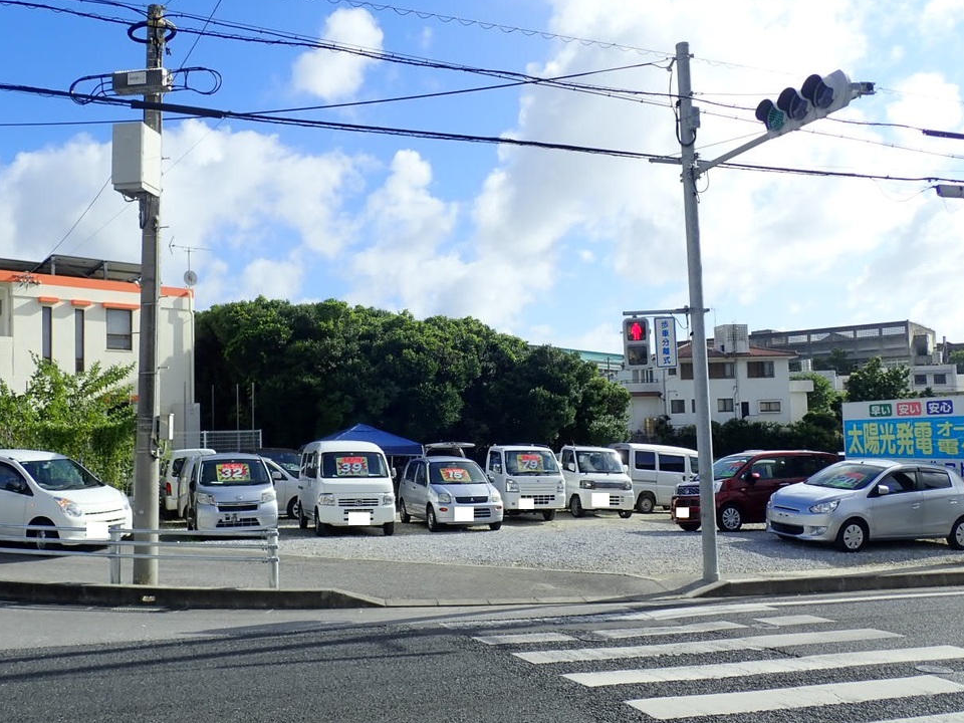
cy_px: 373
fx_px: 891
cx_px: 473
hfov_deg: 56.8
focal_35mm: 32
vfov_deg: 44.2
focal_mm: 5.5
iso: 100
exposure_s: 1/160
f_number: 9
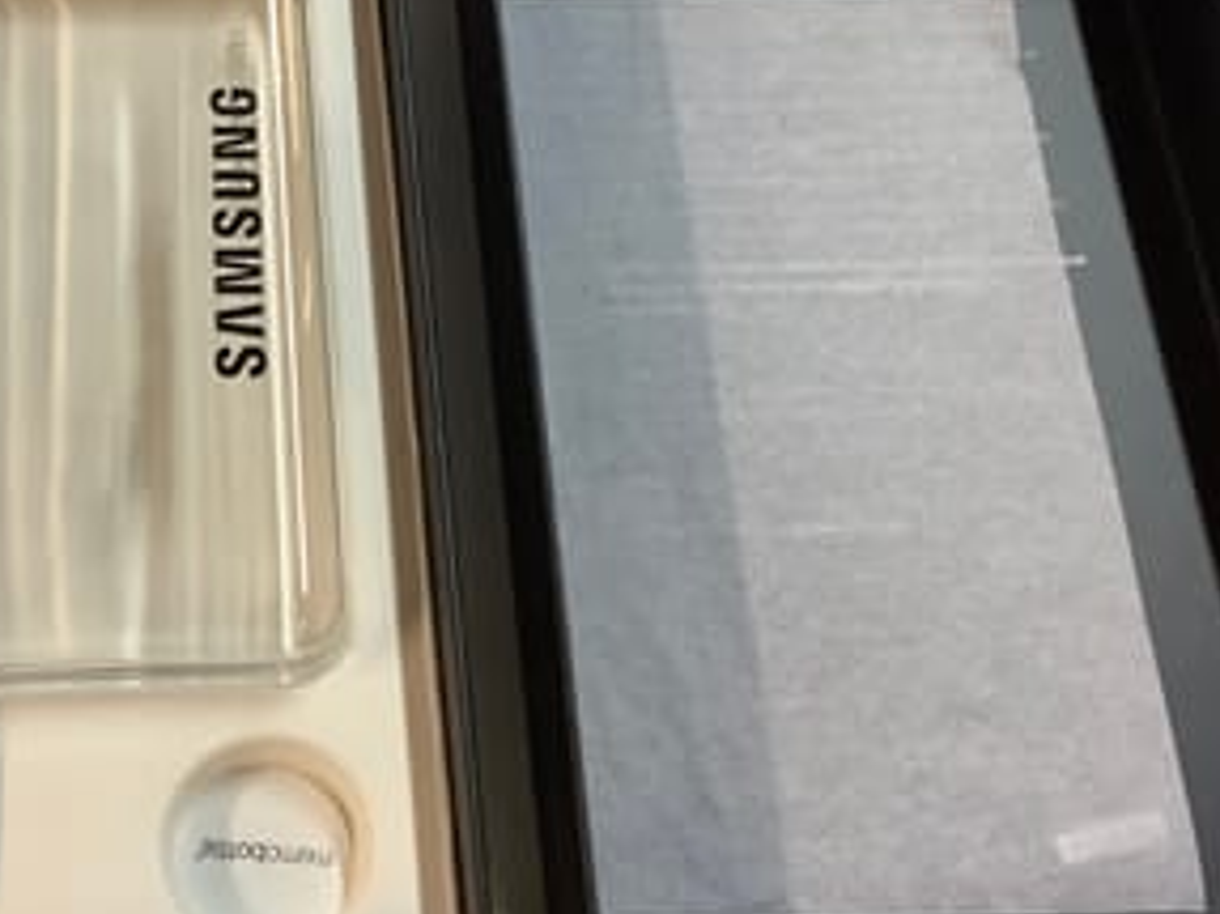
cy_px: 300
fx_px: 1902
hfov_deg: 34.9
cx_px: 319
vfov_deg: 26.8
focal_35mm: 54
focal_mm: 3.3
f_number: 2.4
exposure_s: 1/50
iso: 160
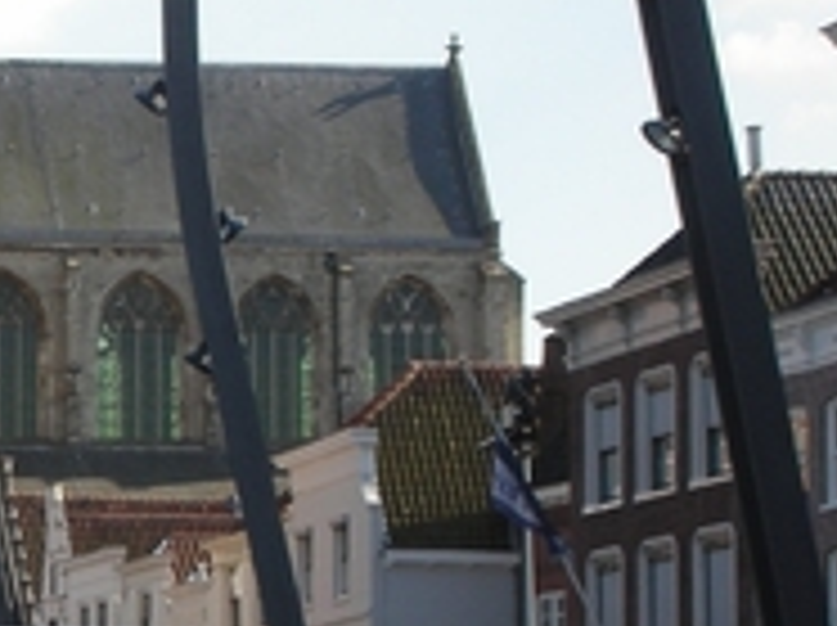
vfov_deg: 7.5
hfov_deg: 9.8
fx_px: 4757
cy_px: 477
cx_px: -396
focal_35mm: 197
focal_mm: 10.1
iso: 50
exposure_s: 1/274
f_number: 4
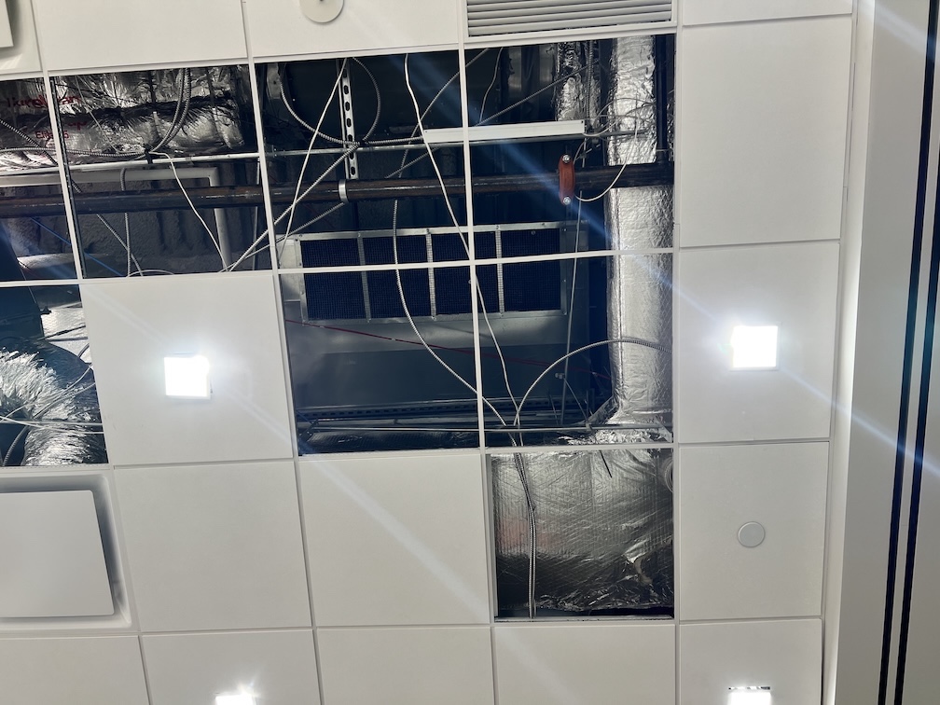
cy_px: 352
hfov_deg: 67.3
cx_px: 470
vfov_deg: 53.1
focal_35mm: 26
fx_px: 706
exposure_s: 1/121
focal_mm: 5.7
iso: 40
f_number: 1.5
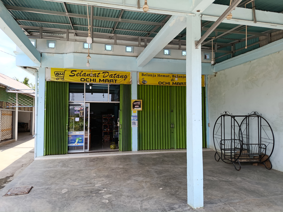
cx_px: 142
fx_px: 196
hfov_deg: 71.6
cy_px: 106
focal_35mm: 24
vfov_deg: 56.8
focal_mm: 5.24
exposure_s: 1/128
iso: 50
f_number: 1.7
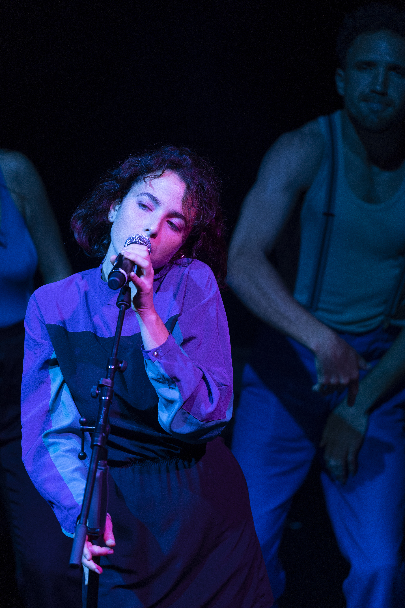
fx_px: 3088
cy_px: 304
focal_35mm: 183
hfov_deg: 7.5
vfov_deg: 11.2
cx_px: 202
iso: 1600
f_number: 4
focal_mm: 183
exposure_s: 1/250
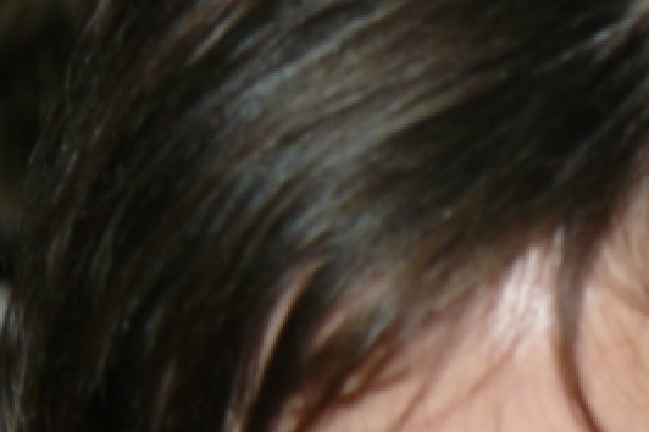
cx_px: 539
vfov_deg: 3.0
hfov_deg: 4.5
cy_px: 537
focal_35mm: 455
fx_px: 8197
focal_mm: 32.3
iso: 100
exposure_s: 1/30
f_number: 3.3
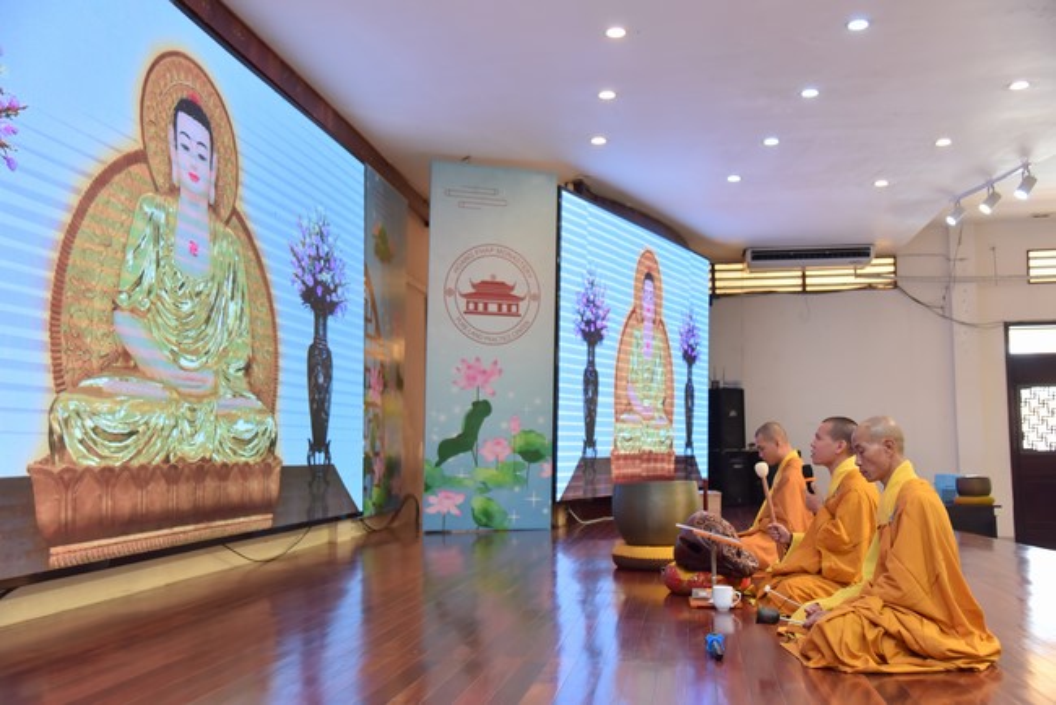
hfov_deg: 50.7
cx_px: 528
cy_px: 352
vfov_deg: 35.1
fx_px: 1115
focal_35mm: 38
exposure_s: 1/125
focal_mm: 38
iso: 1000
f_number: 4.5
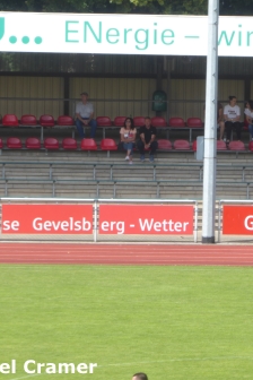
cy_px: 190
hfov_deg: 3.1
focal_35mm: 449
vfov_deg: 4.6
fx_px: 4733
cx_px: 177
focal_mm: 57.7
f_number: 5.9
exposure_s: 1/160
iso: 80
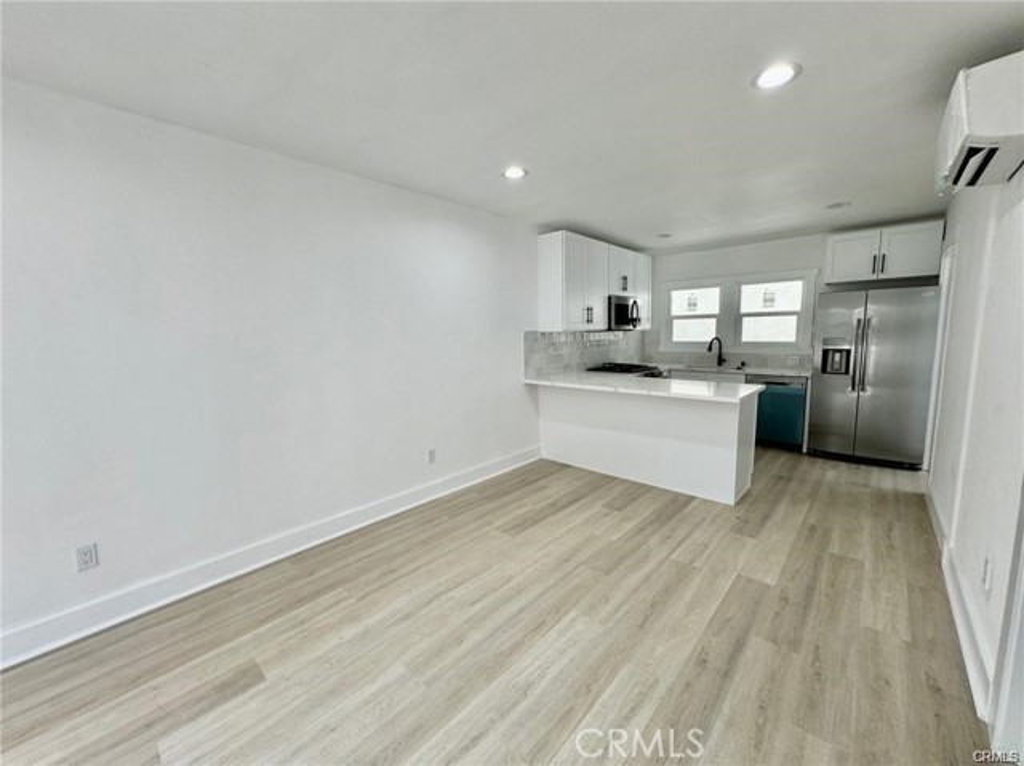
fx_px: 414
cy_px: 383
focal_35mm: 14
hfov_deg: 102.1
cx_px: 512
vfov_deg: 85.6
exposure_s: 1/120
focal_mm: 2.22
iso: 64
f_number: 2.2
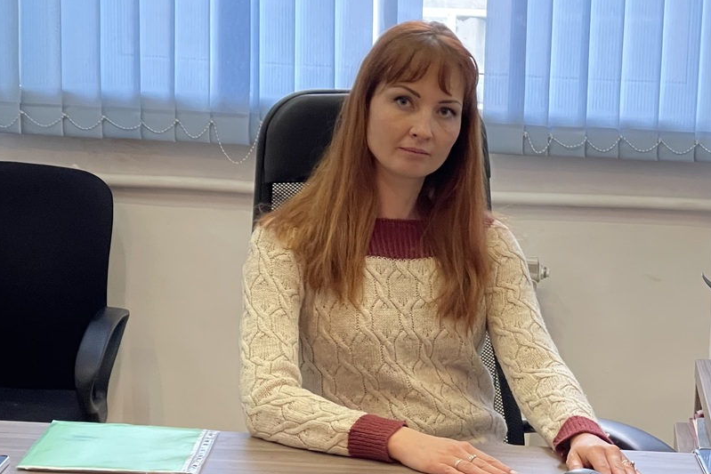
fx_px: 2469
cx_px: 557
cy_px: 462
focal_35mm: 125
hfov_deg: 16.3
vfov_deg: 10.9
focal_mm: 7.5
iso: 250
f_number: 2.2
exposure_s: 1/50
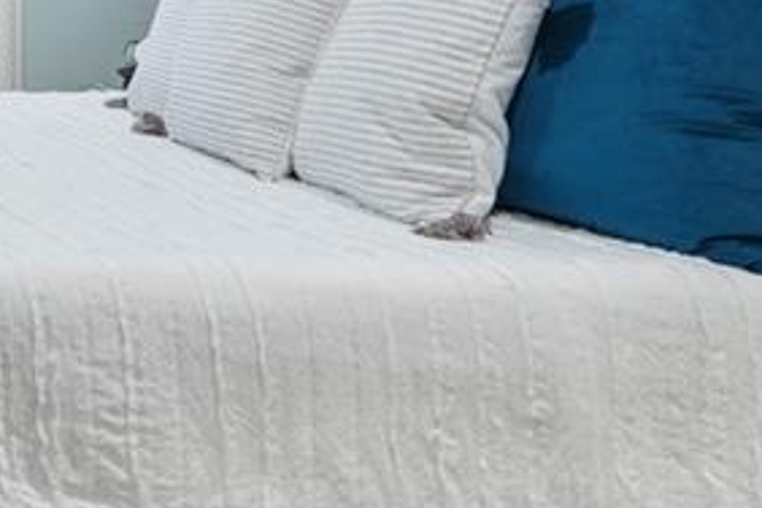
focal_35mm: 58
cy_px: 34
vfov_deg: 22.7
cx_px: -440
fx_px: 1228
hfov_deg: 24.7
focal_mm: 16
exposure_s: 1/4
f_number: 8
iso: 250
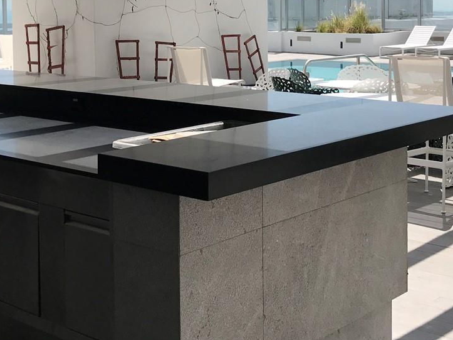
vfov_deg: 23.2
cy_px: 51
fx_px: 811
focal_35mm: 62
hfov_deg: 31.2
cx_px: 253
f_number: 1.8
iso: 20
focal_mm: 3.99
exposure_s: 1/3690
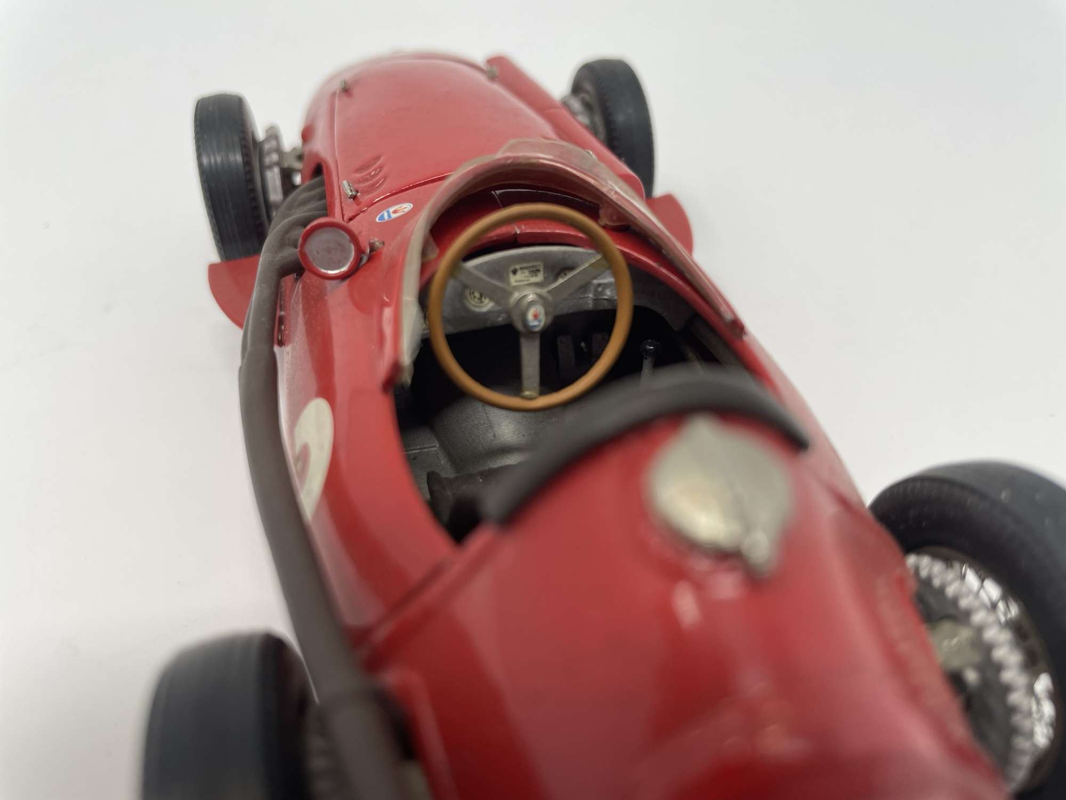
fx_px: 801
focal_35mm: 26
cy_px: 400
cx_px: 533
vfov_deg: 53.1
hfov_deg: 67.3
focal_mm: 4.2
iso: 32
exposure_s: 1/173
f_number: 1.6
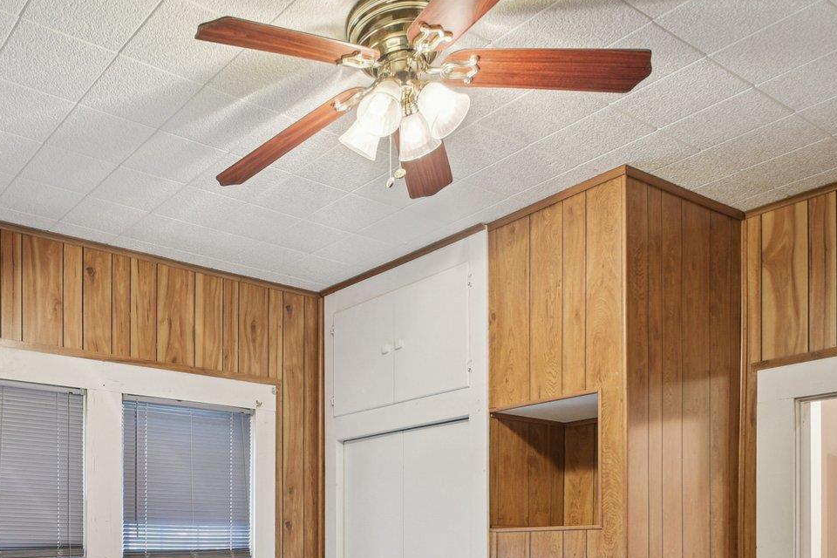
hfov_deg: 55.3
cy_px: 522
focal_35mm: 32
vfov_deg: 37.8
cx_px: 189
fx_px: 744
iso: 400
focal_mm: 10
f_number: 8
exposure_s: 1/4
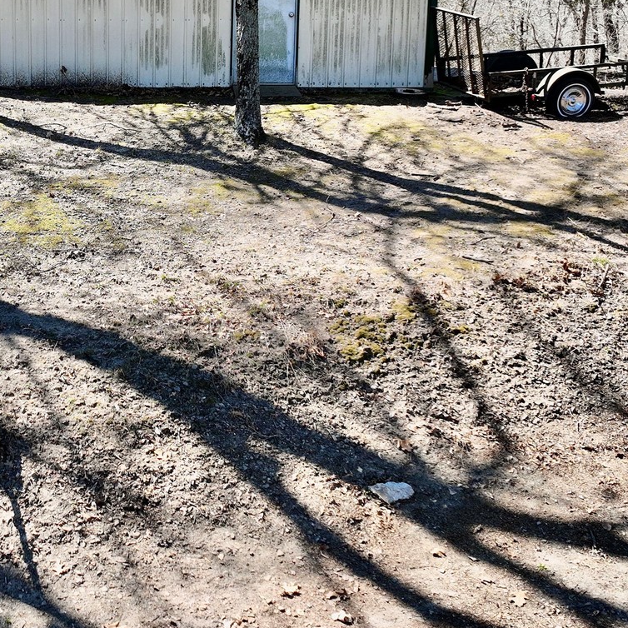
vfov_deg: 31.3
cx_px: 87
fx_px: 1108
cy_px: 189
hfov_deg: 30.5
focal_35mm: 54
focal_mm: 12.29
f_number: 2.8
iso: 130
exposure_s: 1/1000
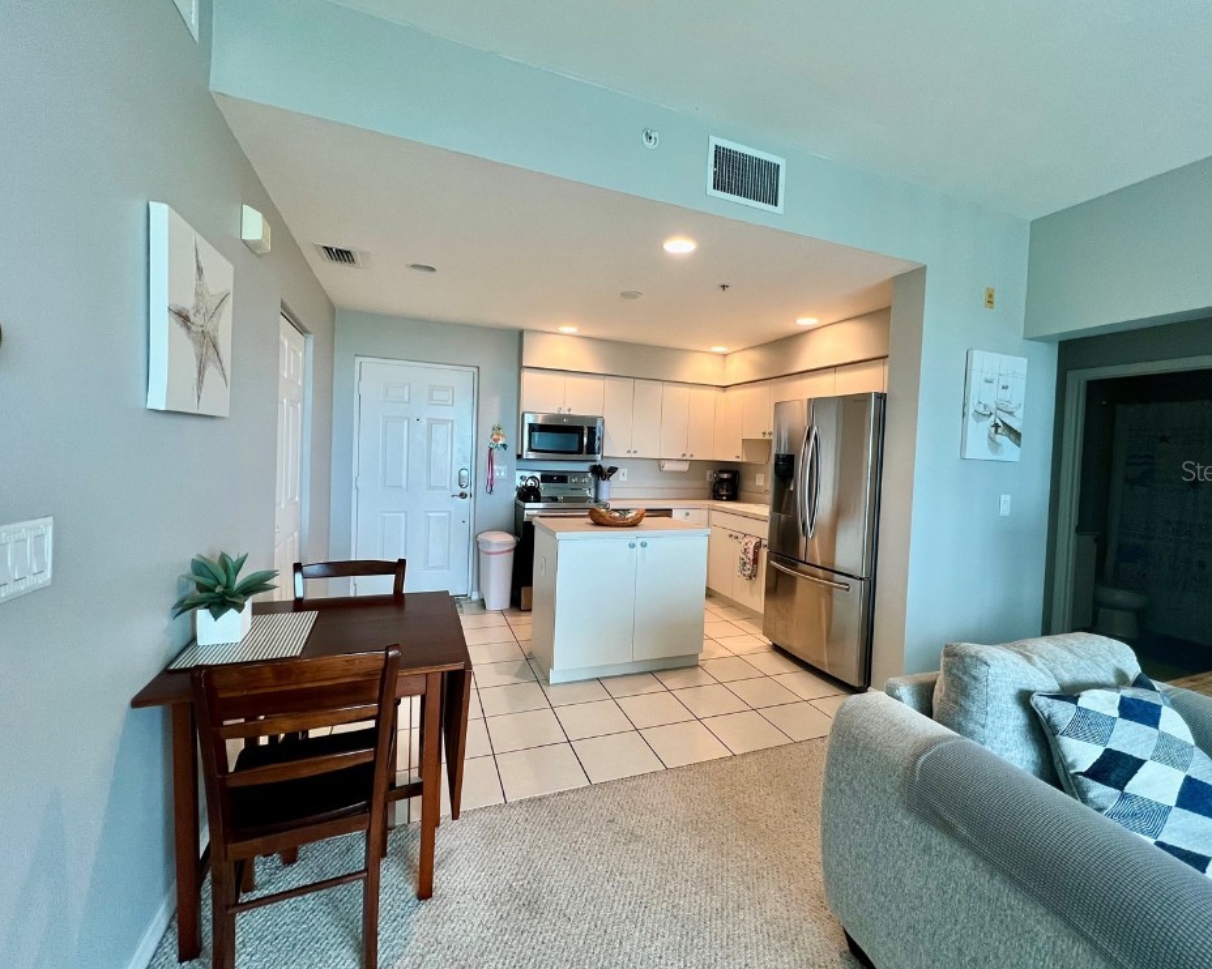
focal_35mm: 14
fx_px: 502
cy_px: 470
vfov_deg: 87.9
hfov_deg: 100.6
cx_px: 636
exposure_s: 1/120
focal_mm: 1.57
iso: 250
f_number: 1.8
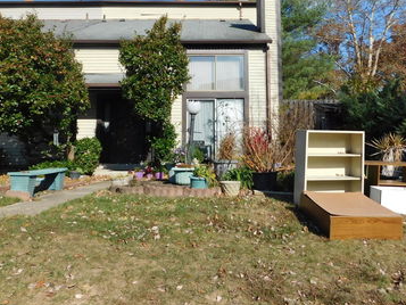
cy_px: 108
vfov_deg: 42.5
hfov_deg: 55.3
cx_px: 217
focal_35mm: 33
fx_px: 387
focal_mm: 4
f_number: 6
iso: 125
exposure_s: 1/400
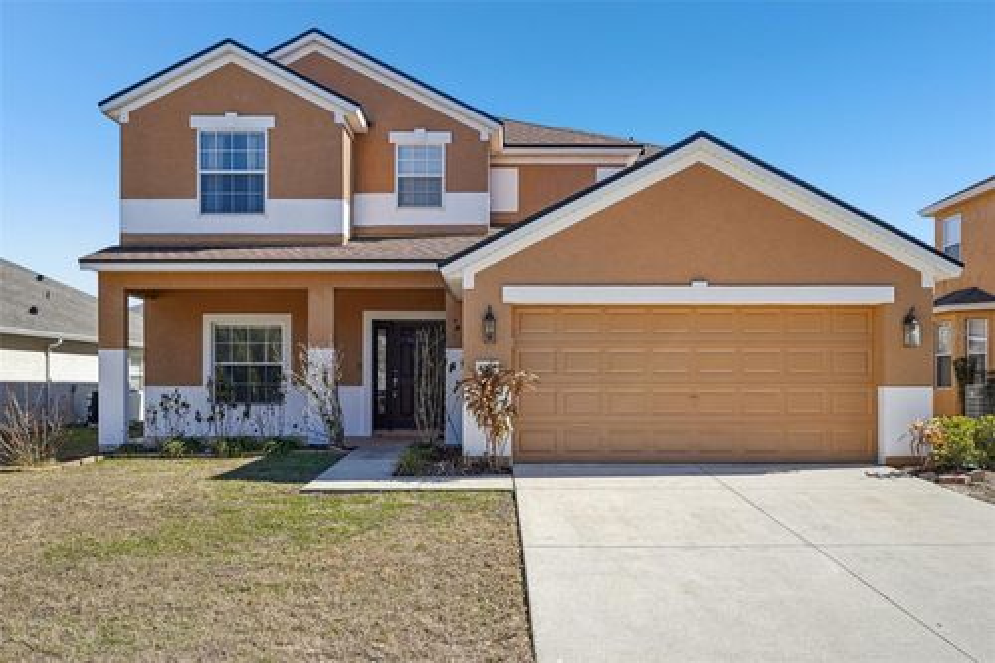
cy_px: 332
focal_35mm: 31
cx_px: 498
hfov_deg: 60.3
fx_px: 856
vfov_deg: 42.3
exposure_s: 1/90
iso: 50
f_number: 8
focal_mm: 31
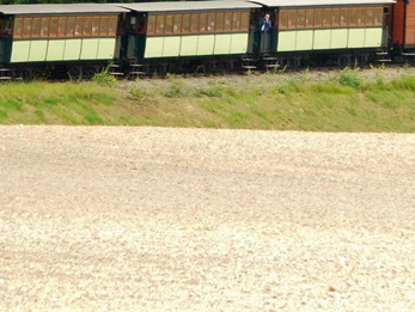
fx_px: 6109
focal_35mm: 509
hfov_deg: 3.9
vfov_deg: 2.9
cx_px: 279
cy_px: -41
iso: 80
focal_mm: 39.7
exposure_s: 1/80
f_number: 5.4
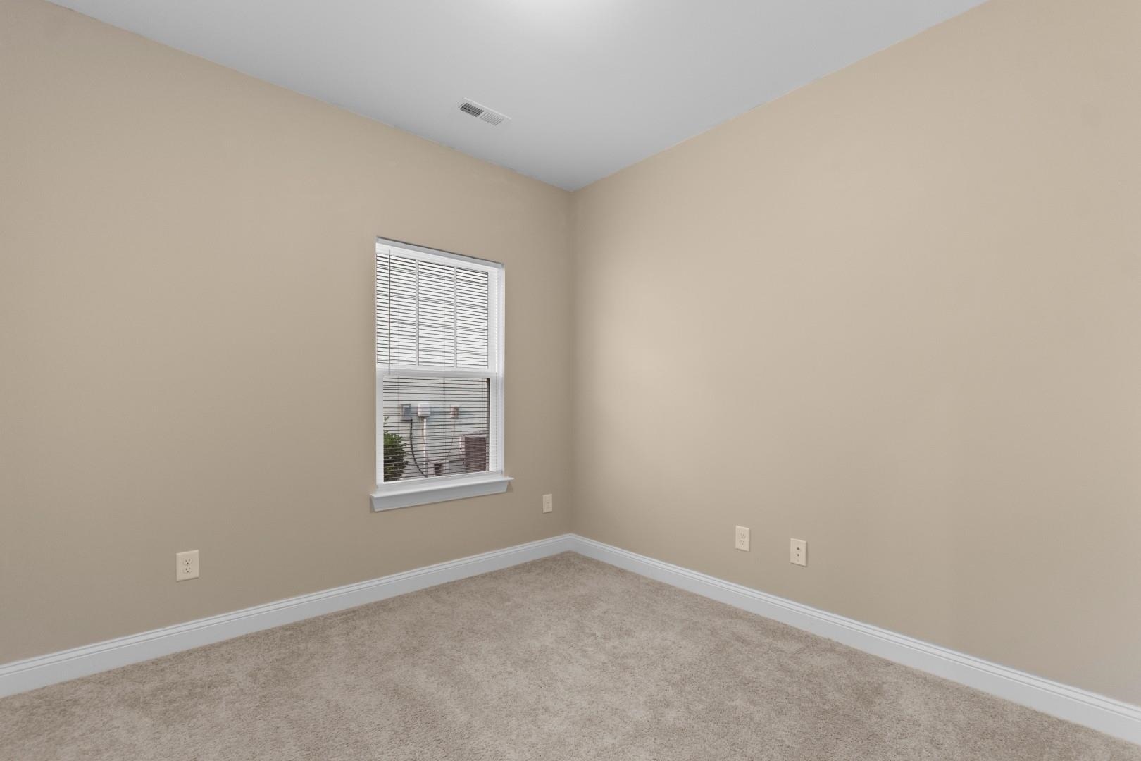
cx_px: 570
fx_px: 475
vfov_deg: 77.3
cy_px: 380
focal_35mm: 15
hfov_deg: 100.4
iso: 100
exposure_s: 1.6
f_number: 4.5
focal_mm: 10
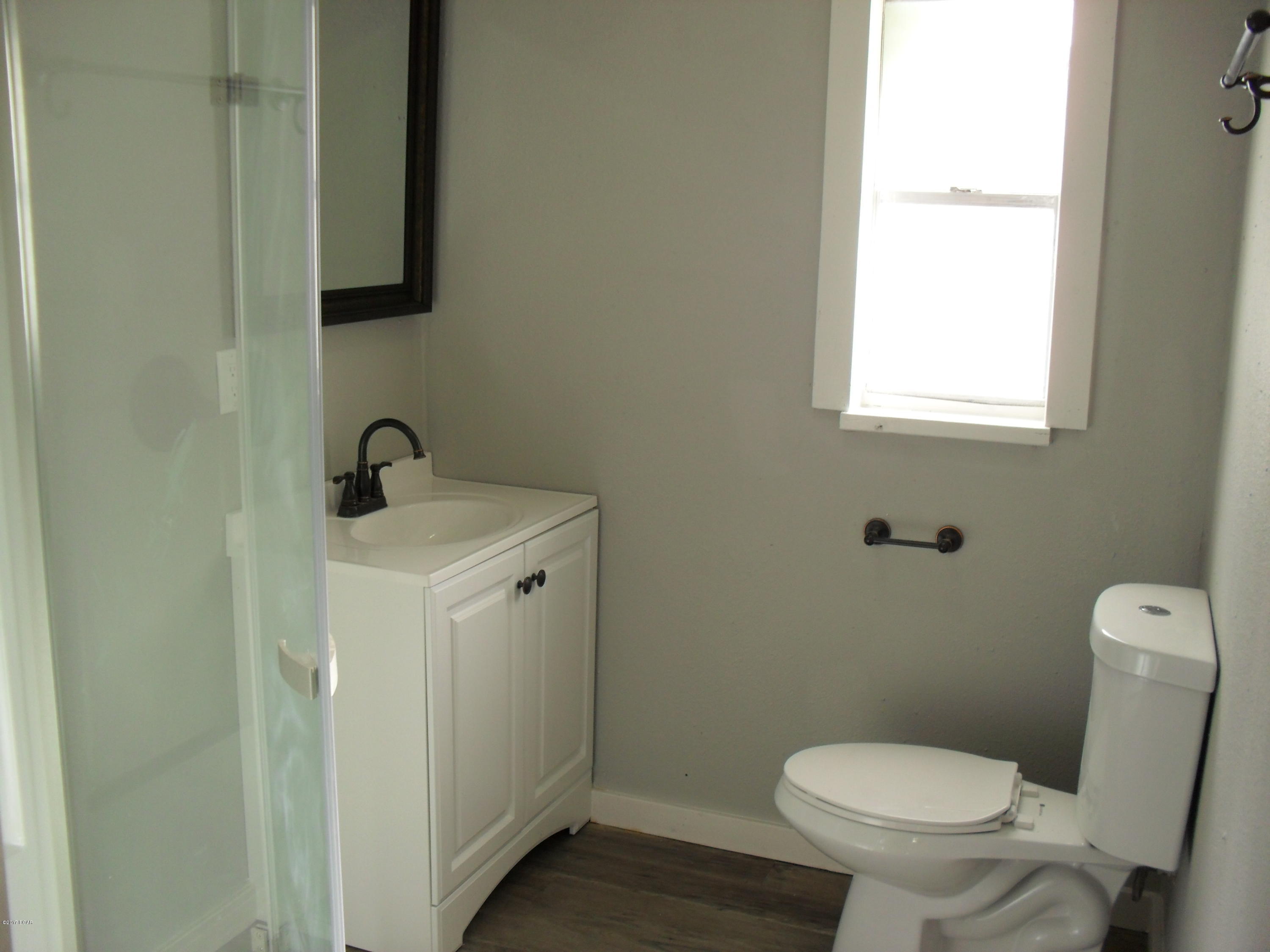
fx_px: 1284
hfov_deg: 52.6
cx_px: 635
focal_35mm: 35
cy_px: 476
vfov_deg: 40.7
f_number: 3.2
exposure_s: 1/60
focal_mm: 6.3
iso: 100
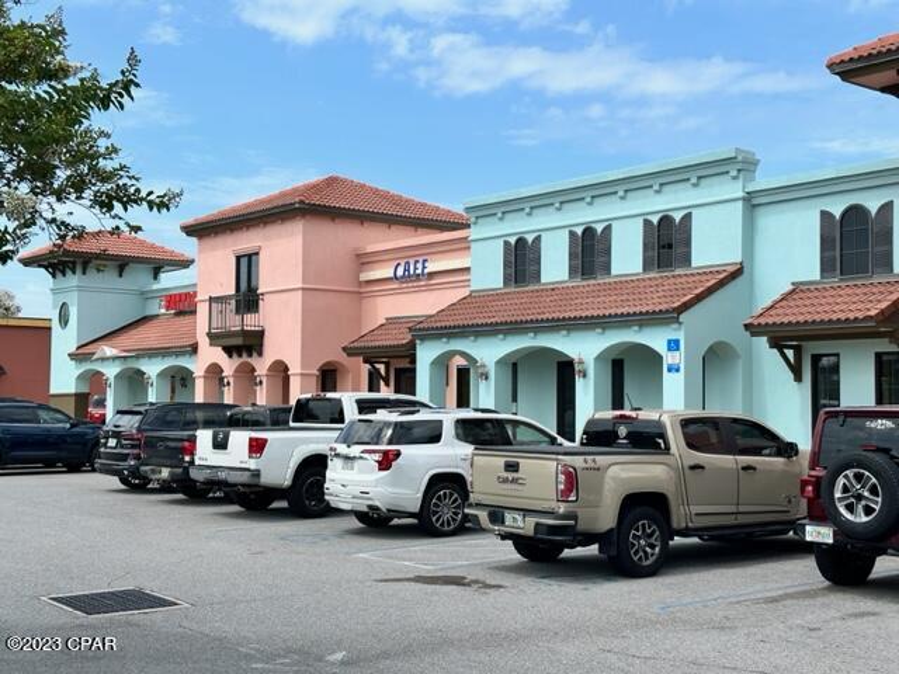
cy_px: 337
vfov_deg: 30.3
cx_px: 450
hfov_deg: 39.7
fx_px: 1247
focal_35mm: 48
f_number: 1.78
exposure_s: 1/3876
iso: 64
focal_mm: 6.86
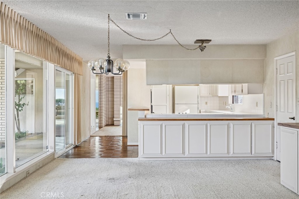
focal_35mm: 35
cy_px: 100
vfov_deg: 37.8
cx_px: 150
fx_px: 290
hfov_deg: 54.5
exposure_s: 1/25
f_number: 8
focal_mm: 35
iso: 320
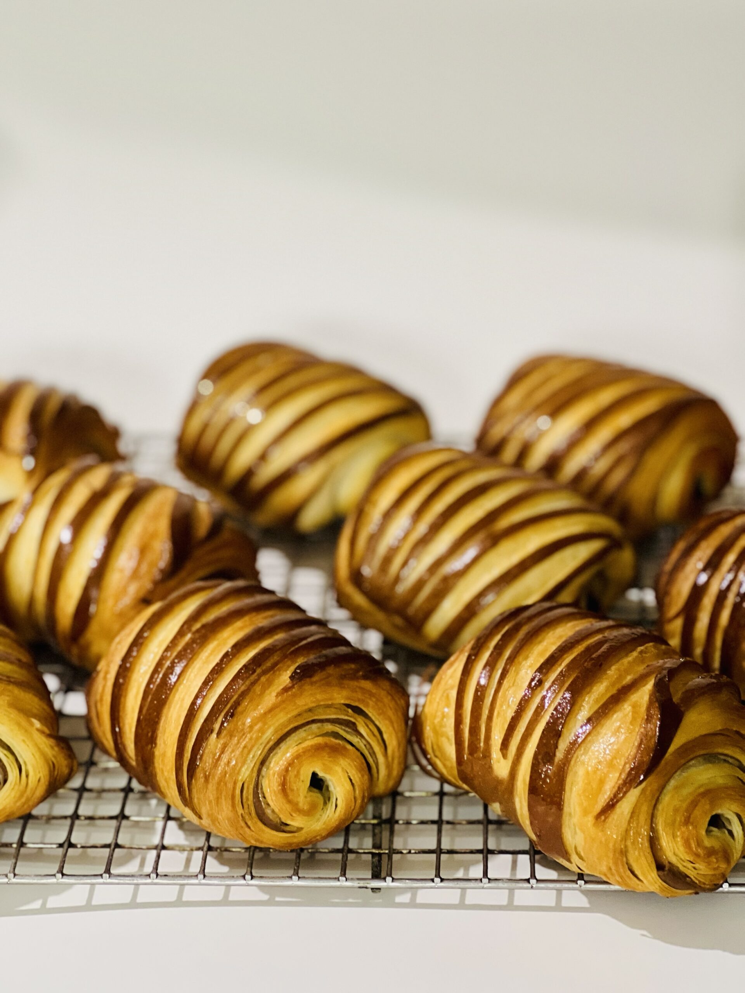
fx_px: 2210
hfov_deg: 19.1
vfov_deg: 25.3
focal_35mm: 77
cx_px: 372
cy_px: 496
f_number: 2.8
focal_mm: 9
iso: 400
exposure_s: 1/33
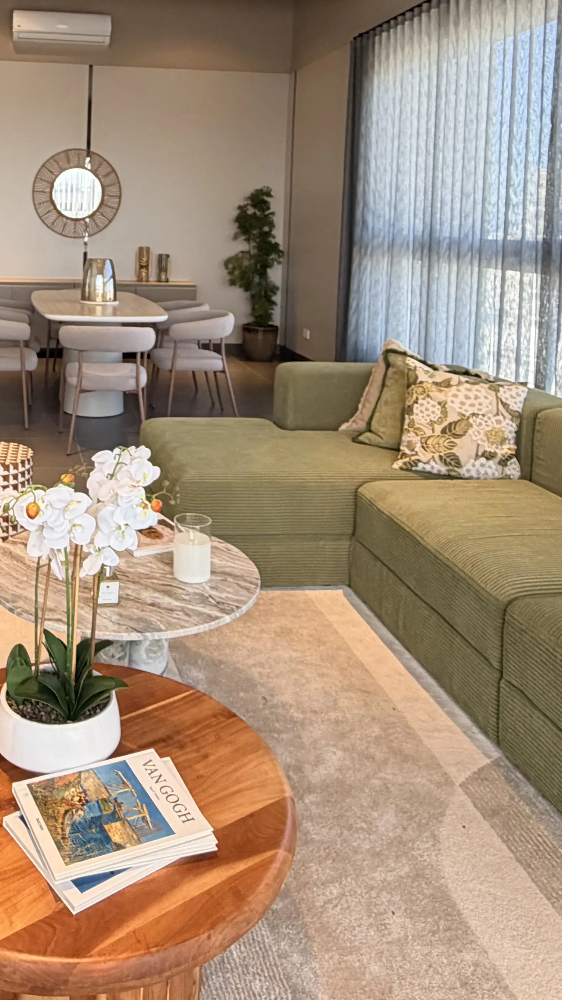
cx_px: 109
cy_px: 245
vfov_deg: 57.8
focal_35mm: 32
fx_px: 848
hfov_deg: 35.4
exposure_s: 1/121
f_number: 2.2
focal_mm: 2.22
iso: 125
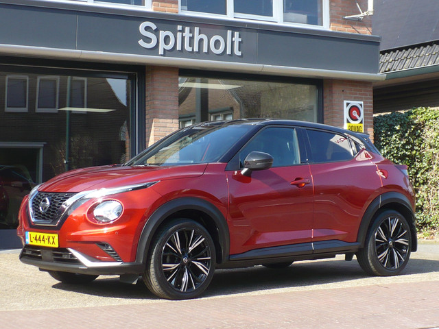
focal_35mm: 80
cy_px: 164
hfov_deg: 24.4
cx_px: 220
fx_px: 1015
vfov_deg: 18.4
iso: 100
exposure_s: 1/400
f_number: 3.1
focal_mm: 8.9
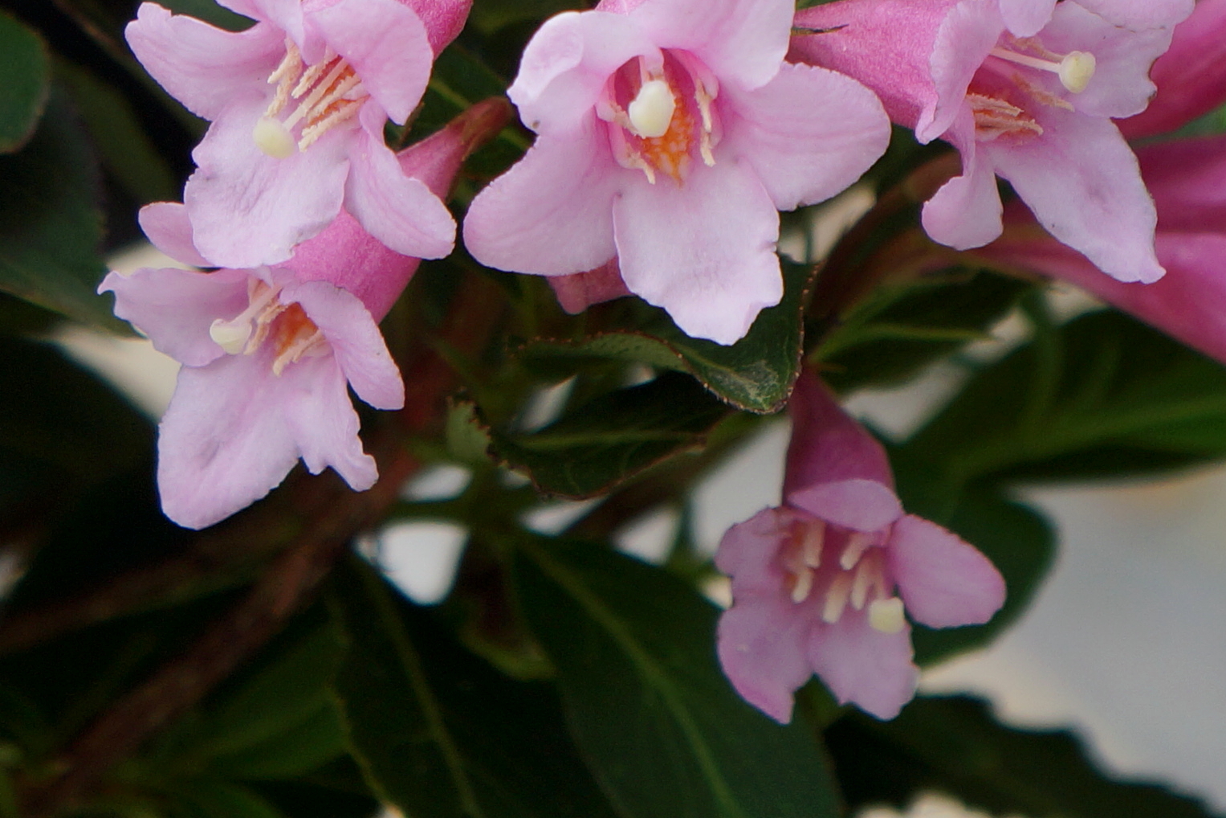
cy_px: -608
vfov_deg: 4.9
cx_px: 64
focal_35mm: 275
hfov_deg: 7.5
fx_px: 9365
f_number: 5
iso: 100
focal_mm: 47
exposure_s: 1/200
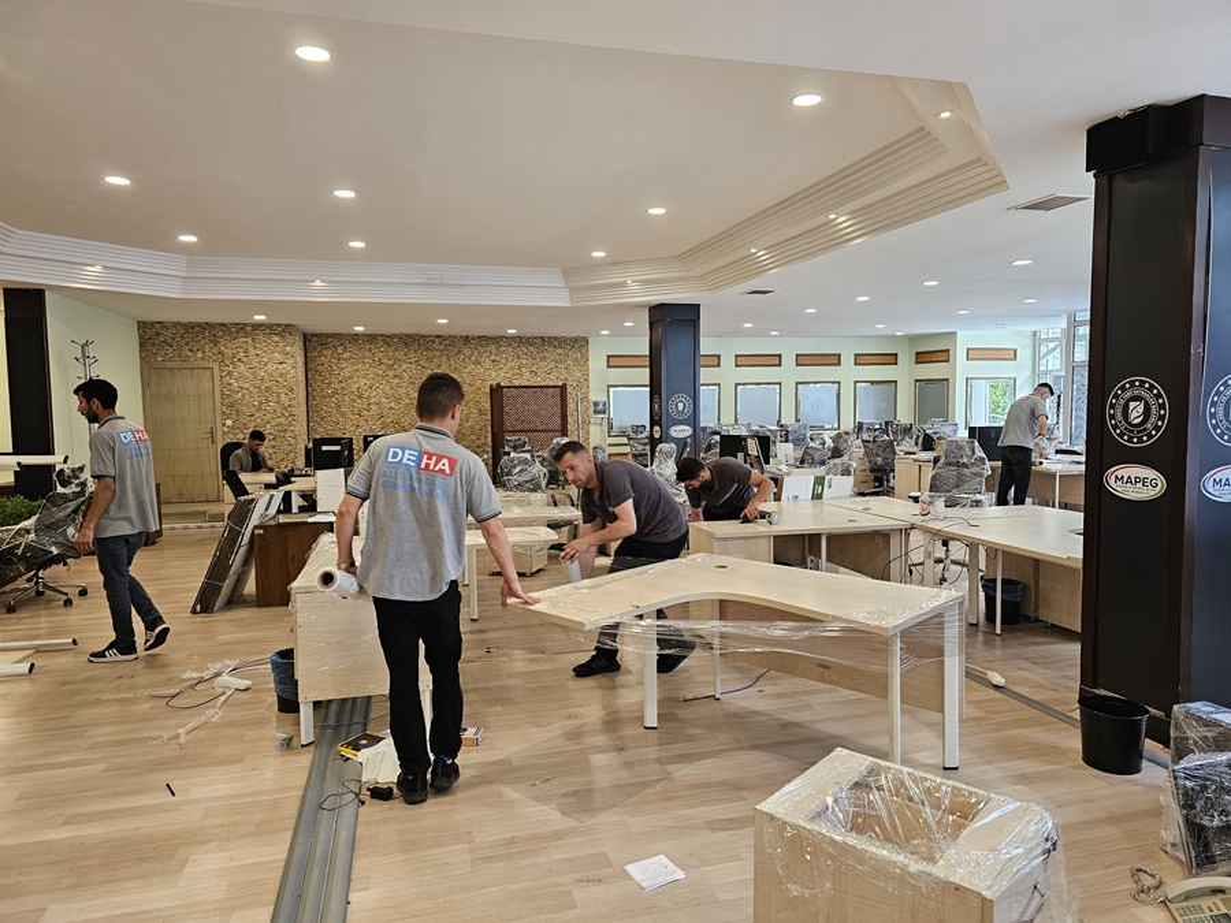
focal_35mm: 23
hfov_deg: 73.9
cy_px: 462
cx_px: 616
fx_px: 818
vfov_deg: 58.9
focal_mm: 6.3
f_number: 1.7
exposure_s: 1/100
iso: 200
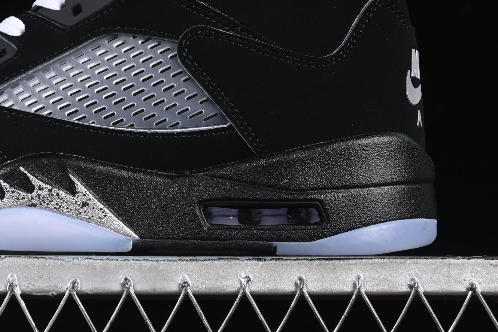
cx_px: 73
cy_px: 40
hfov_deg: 13.0
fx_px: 2172
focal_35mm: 157
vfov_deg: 8.7
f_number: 6.3
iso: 160
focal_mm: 50
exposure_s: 1/50
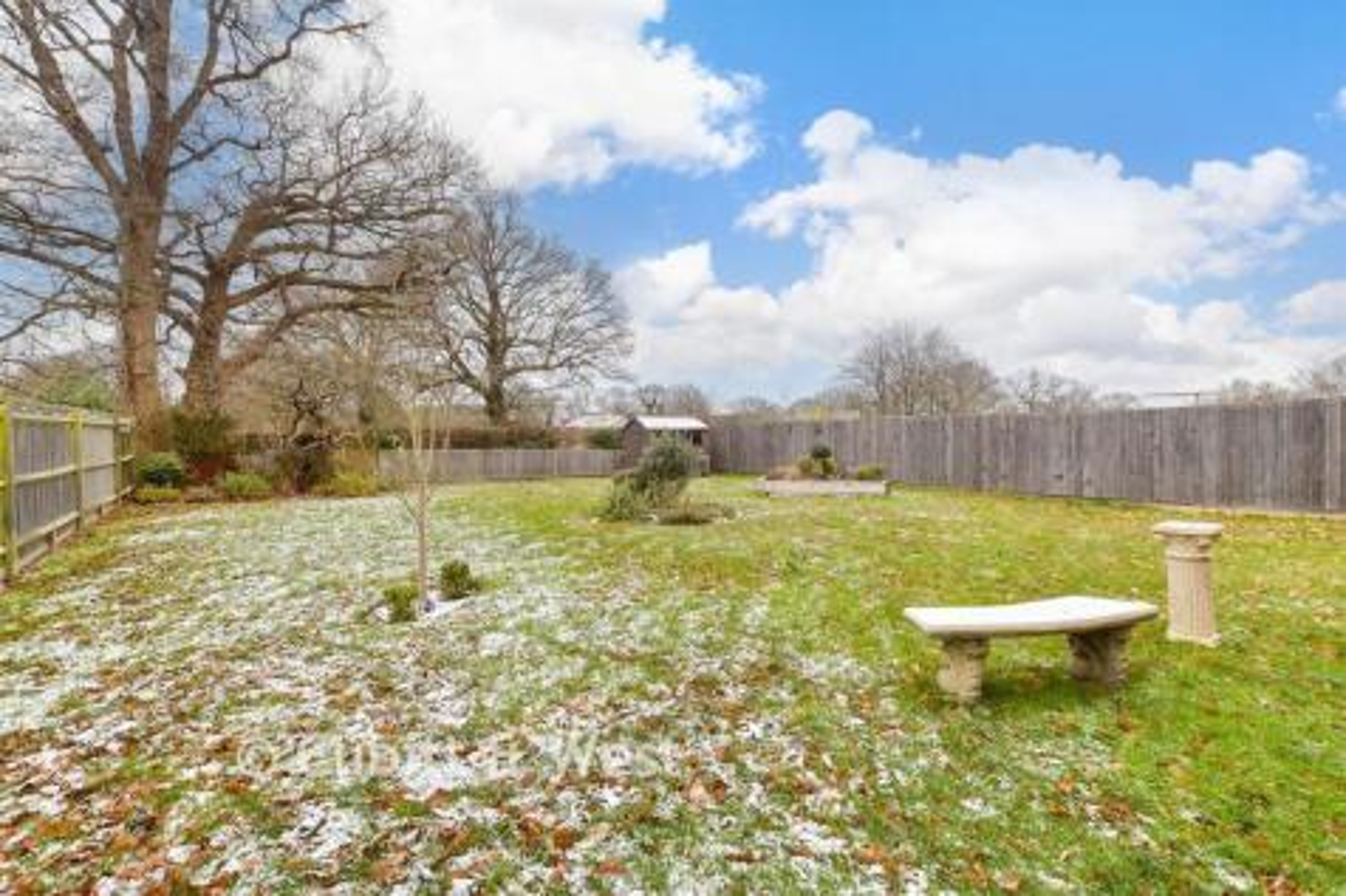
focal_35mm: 15
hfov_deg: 100.4
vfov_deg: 77.3
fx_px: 561
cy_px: 448
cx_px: 673
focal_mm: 10
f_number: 8
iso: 160
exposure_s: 1/80
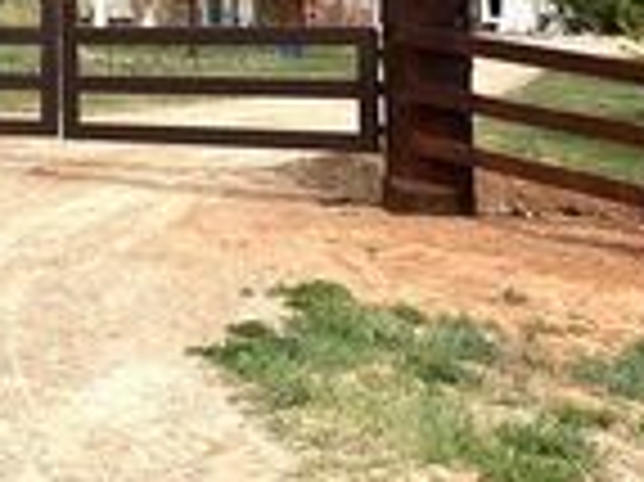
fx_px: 1692
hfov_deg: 21.2
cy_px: -70
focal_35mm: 91
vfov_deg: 15.7
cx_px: 104
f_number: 1.5
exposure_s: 1/6993
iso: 50
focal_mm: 5.7
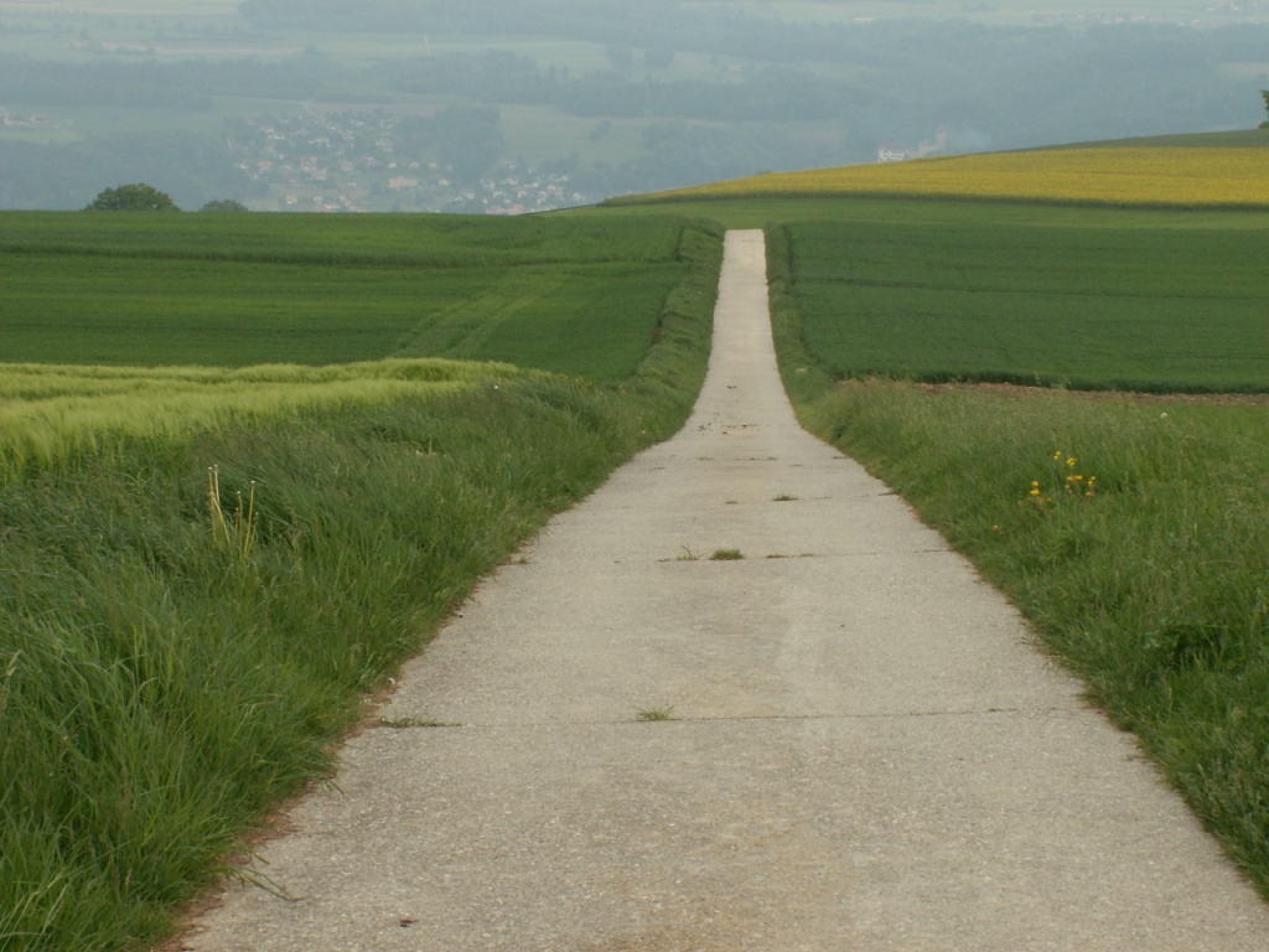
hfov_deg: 22.0
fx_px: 3263
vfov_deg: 16.6
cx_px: 634
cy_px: 476
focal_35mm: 89
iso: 50
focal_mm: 14.89
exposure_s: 1/100
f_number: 8
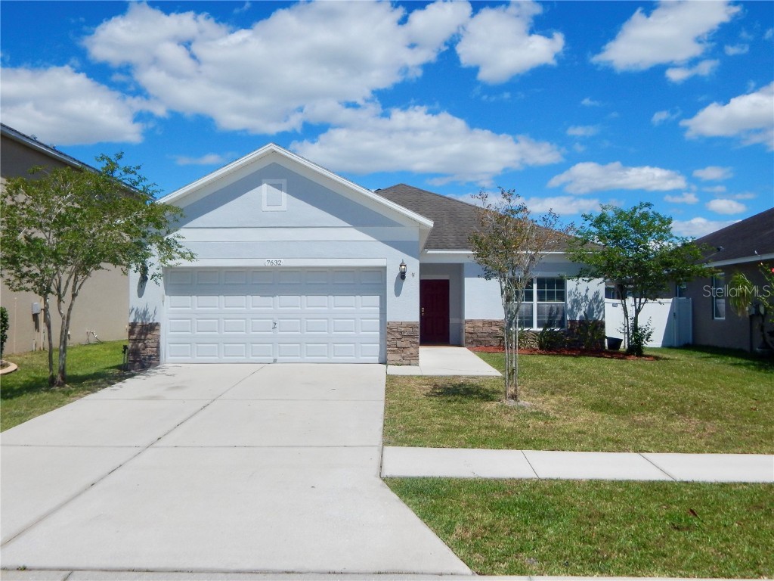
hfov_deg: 58.4
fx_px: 693
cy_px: 290
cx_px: 387
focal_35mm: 31
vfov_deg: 45.4
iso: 125
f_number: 6.5
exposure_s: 1/1250
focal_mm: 5.6
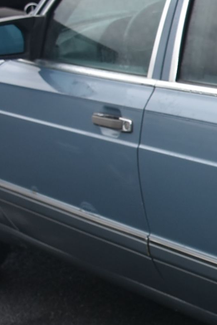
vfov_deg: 16.2
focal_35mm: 126
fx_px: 1139
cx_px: 553
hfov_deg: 9.5
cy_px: 235
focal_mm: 22
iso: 360
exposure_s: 1/125
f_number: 3.5
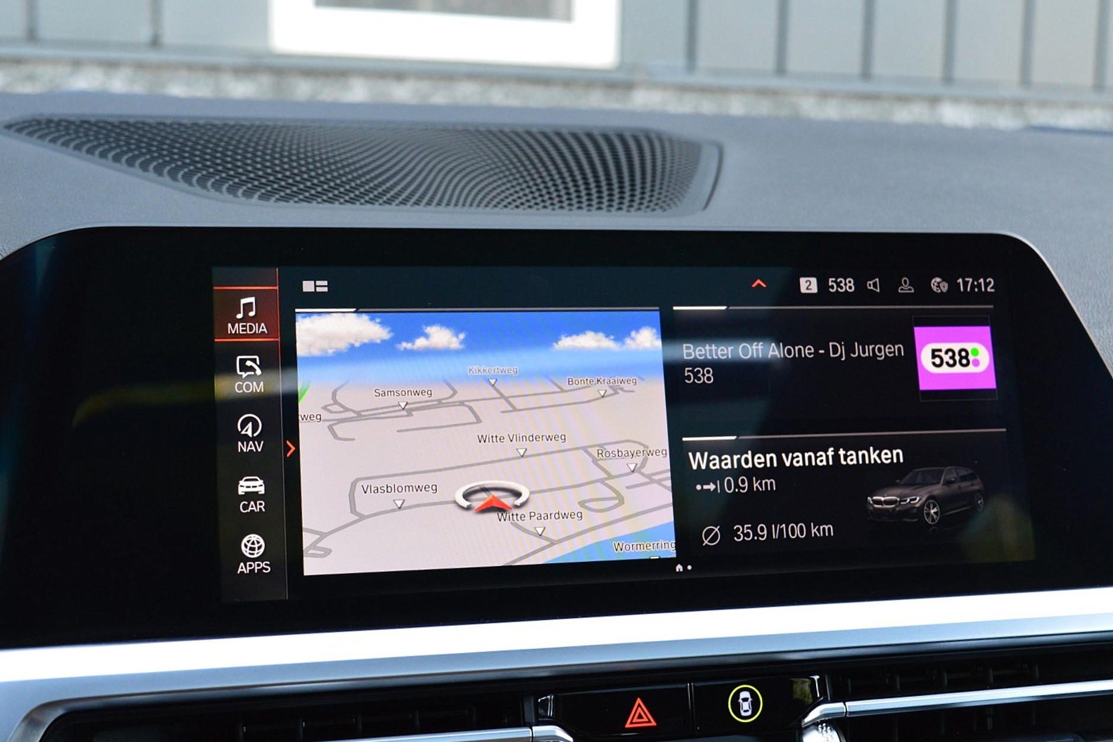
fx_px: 1422
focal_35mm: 46
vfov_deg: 29.2
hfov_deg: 42.7
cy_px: 378
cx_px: 564
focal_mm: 30
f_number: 7.1
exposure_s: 1/60
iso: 800
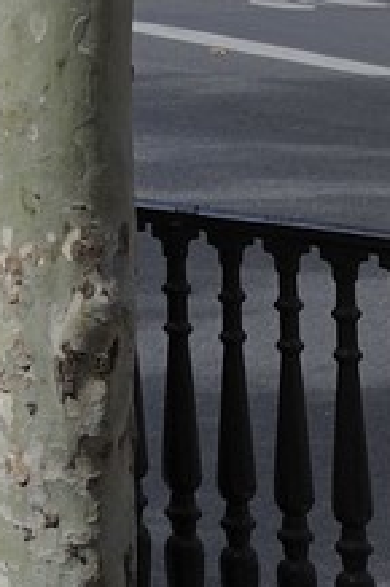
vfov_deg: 5.5
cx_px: -931
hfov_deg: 3.7
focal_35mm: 353
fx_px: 5745
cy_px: -1077
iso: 200
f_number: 9
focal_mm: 48
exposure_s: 1/200
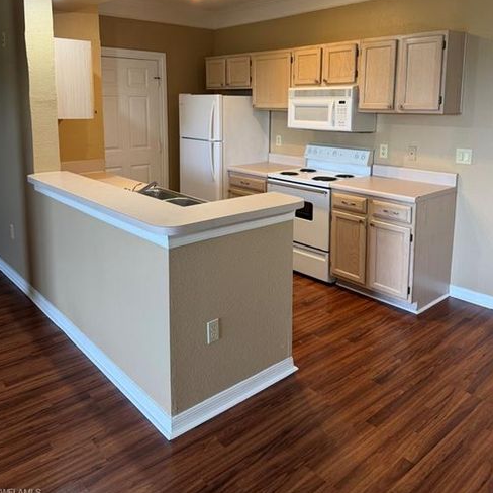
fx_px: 467
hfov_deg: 55.6
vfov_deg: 54.4
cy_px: 162
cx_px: 245
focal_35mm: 29
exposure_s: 1/120
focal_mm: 6.76
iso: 160
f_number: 1.78
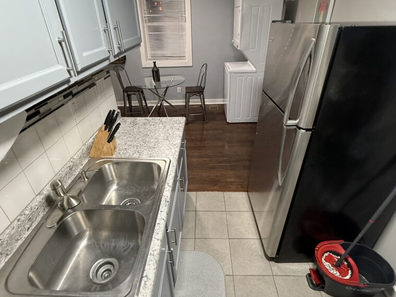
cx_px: 196
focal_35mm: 19
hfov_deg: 84.7
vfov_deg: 68.5
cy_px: 135
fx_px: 217
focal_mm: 2.22
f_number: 2.2
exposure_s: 1/60
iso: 400
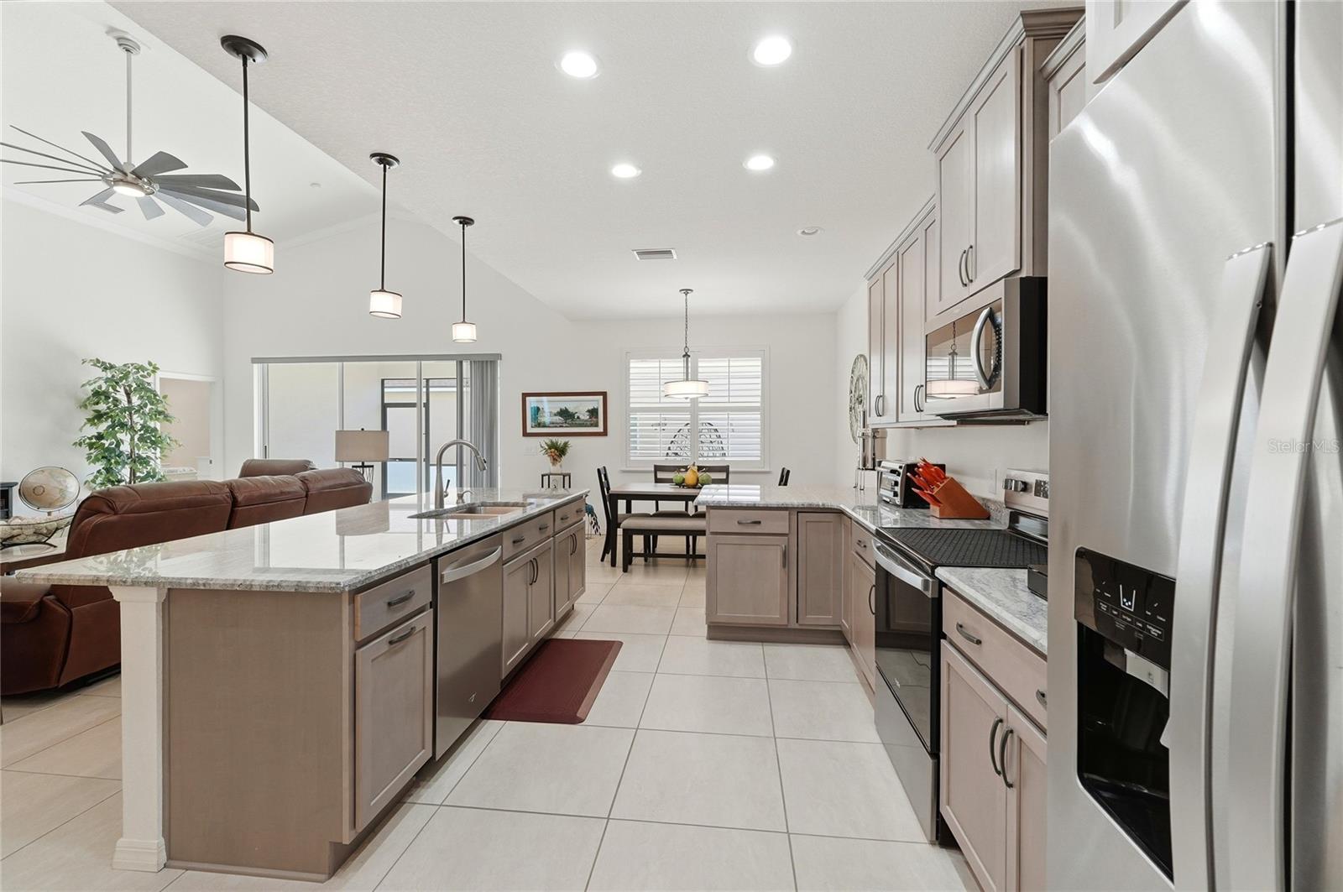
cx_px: 672
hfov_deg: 100.5
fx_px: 559
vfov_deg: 77.2
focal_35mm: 15
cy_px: 446
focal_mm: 10
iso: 100
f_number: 7.1
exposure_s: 1/125
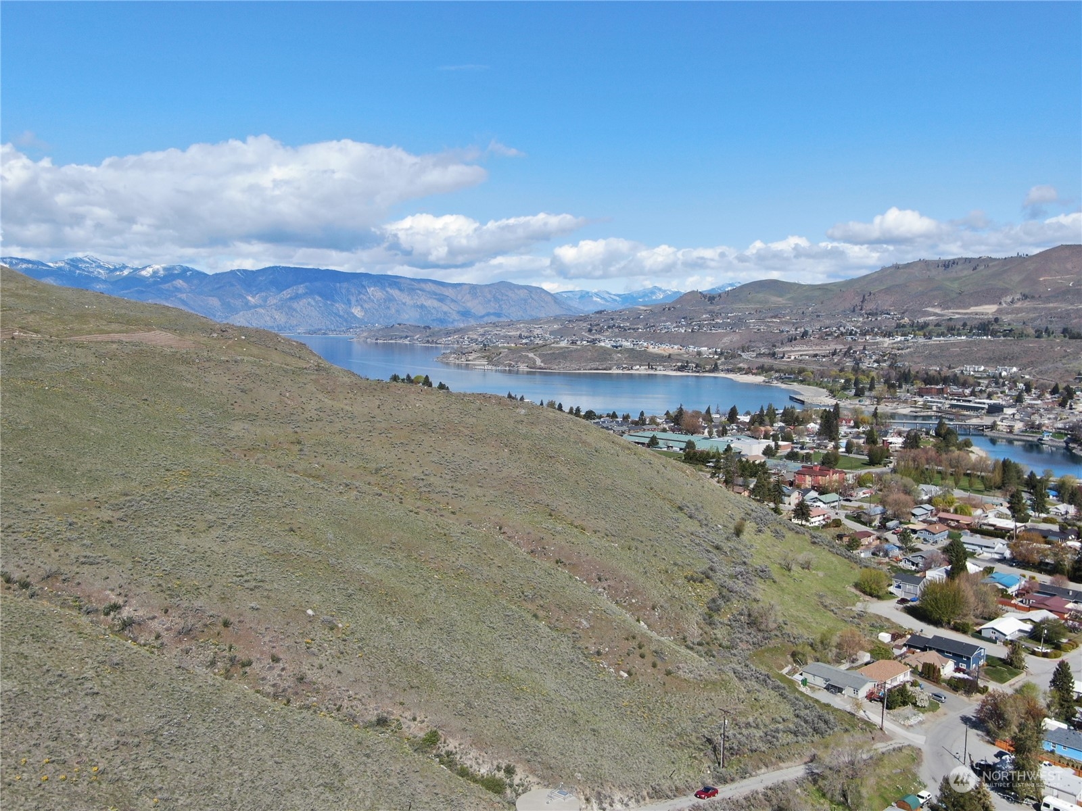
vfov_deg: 45.4
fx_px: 969
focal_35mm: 31
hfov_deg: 58.4
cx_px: 541
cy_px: 406
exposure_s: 1/1250
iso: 100
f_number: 3.1
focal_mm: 5.33
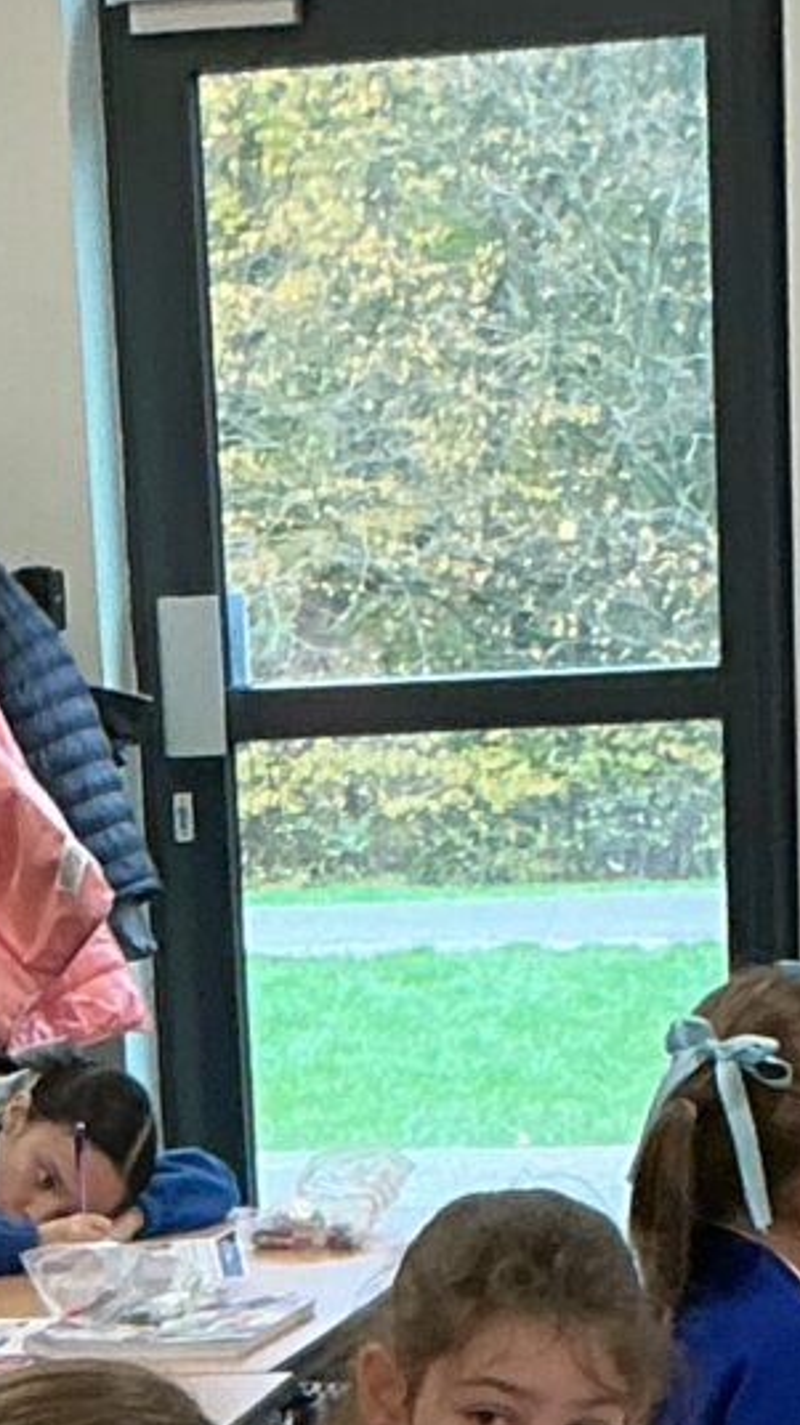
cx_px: 221
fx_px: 5702
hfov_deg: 8.0
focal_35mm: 151
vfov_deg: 13.2
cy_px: 2310
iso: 100
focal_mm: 3
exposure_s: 1/60
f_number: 1.8
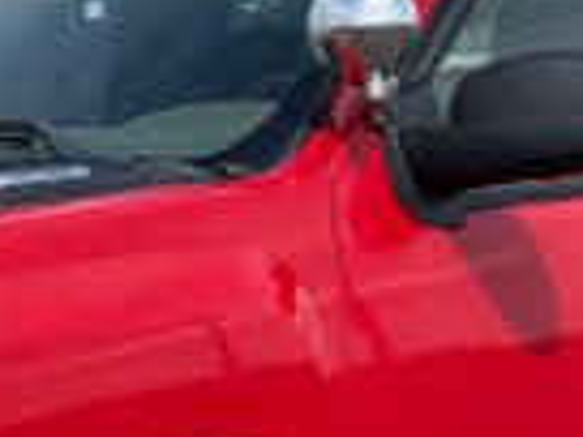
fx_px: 1869
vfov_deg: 12.7
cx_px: 174
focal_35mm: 111
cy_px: 649
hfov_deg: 17.7
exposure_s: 1/3021
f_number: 1.78
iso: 80
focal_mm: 6.76
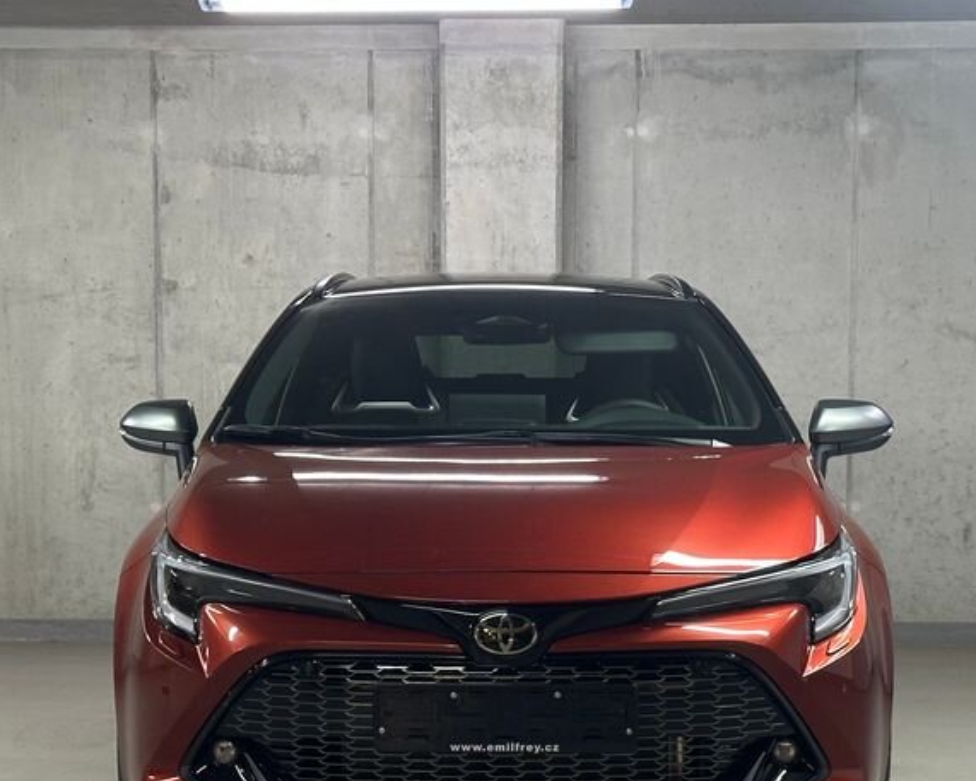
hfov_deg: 22.7
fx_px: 2427
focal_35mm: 84
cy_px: 600
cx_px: 518
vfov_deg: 18.2
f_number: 1.78
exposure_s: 1/33
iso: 200
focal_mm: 6.86
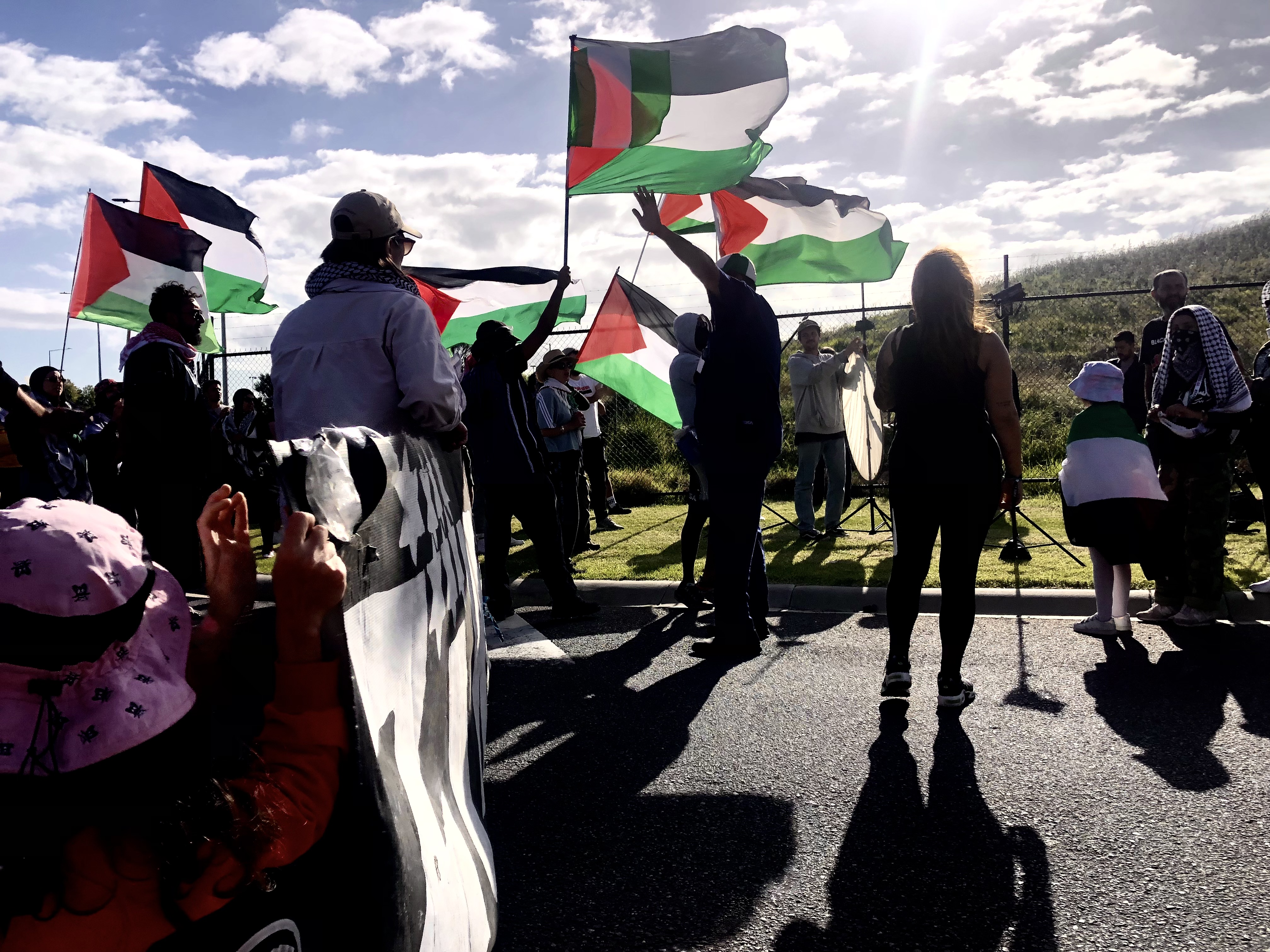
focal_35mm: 28
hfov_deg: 63.4
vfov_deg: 49.7
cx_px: 635
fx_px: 1027
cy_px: 476
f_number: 1.8
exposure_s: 1/4367
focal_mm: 4
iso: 25
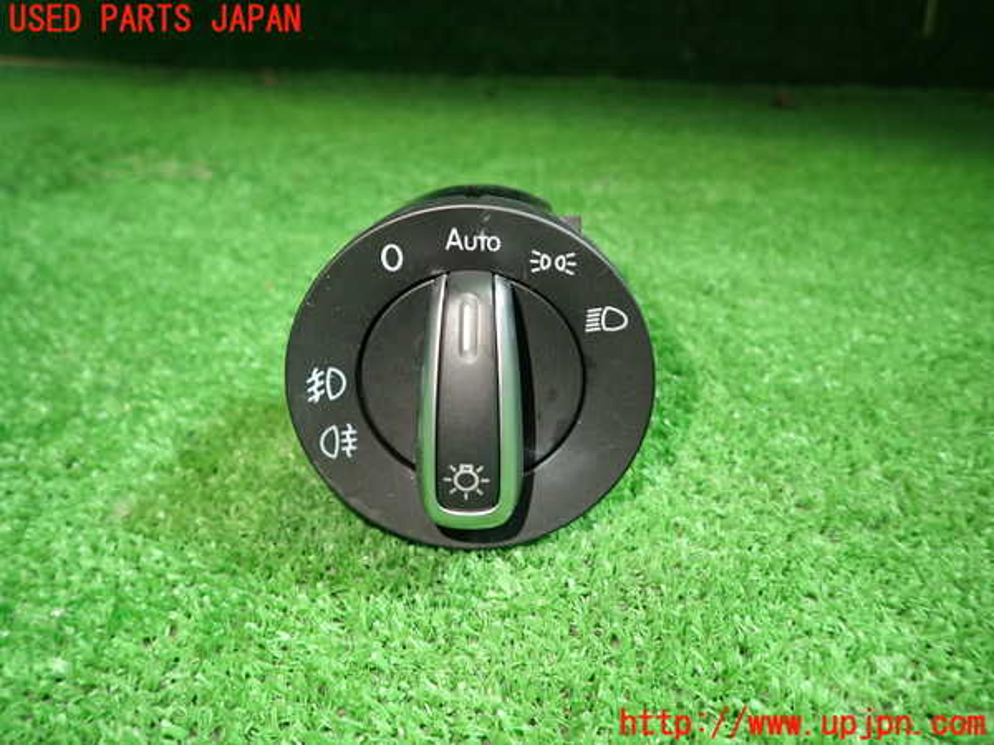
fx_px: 718
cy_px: 372
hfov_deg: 69.4
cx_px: 497
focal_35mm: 25
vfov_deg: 54.9
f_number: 2
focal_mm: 4.5
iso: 250
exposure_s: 1/30
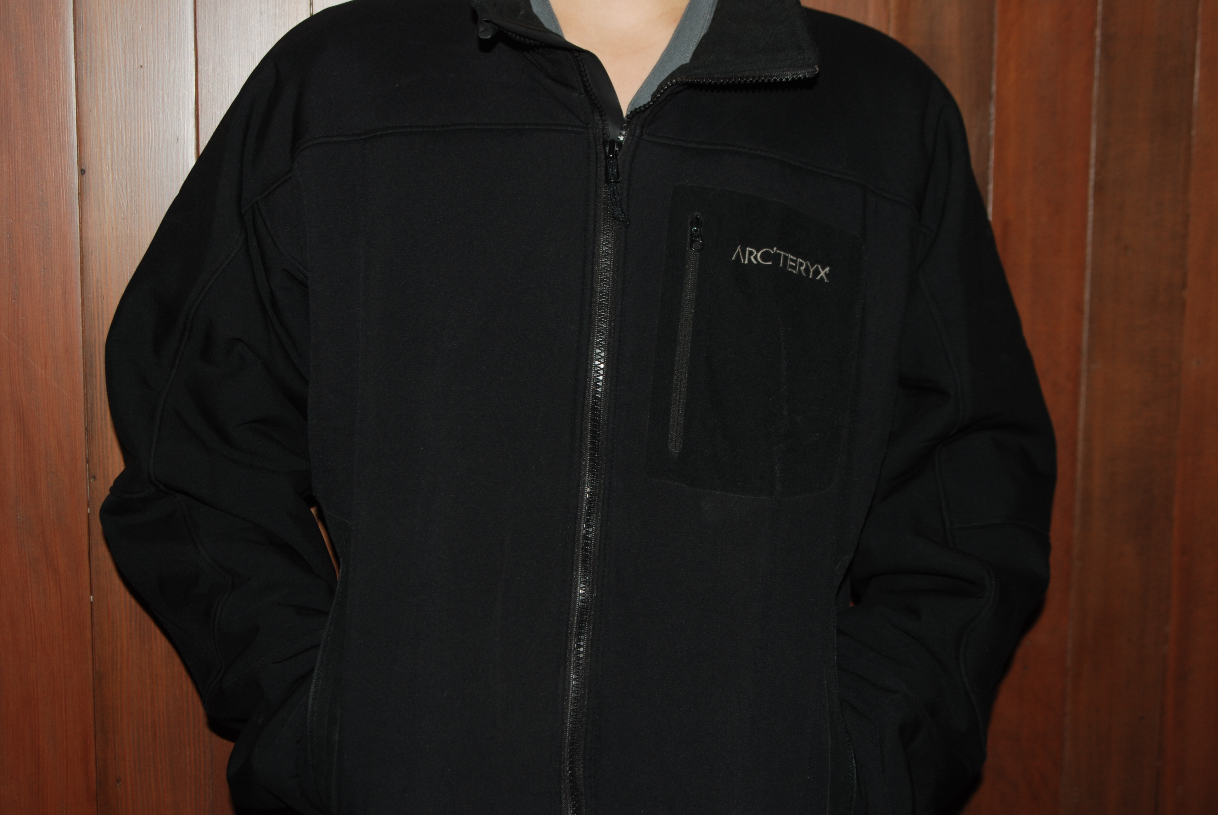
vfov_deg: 25.8
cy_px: 408
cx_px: 609
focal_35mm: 52
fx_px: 1778
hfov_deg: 37.8
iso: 200
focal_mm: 35
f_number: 4
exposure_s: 1/60
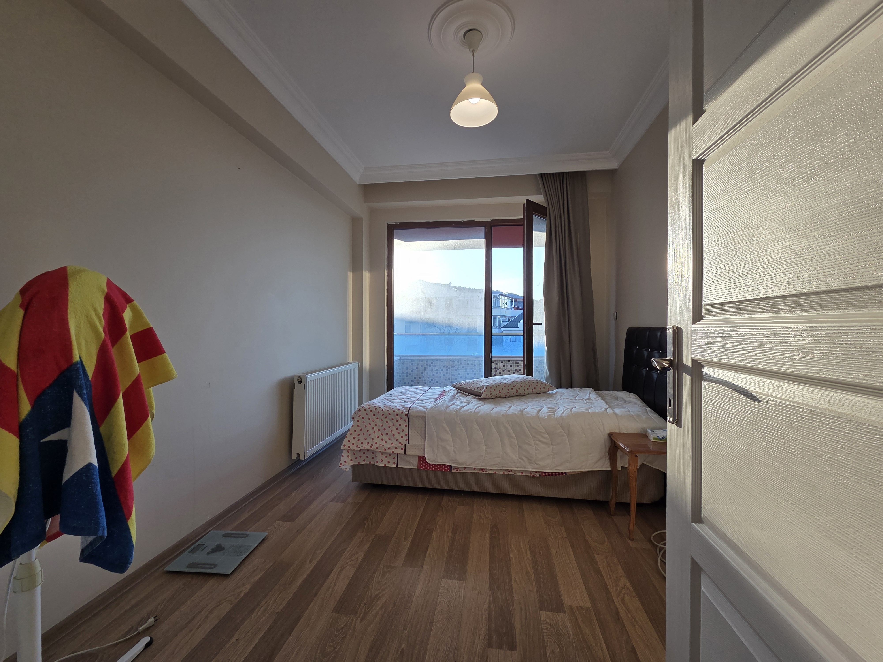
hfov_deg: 106.2
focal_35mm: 13
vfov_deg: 89.9
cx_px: 442
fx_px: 332
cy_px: 331
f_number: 2.2
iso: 50
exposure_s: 1/231
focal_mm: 2.2
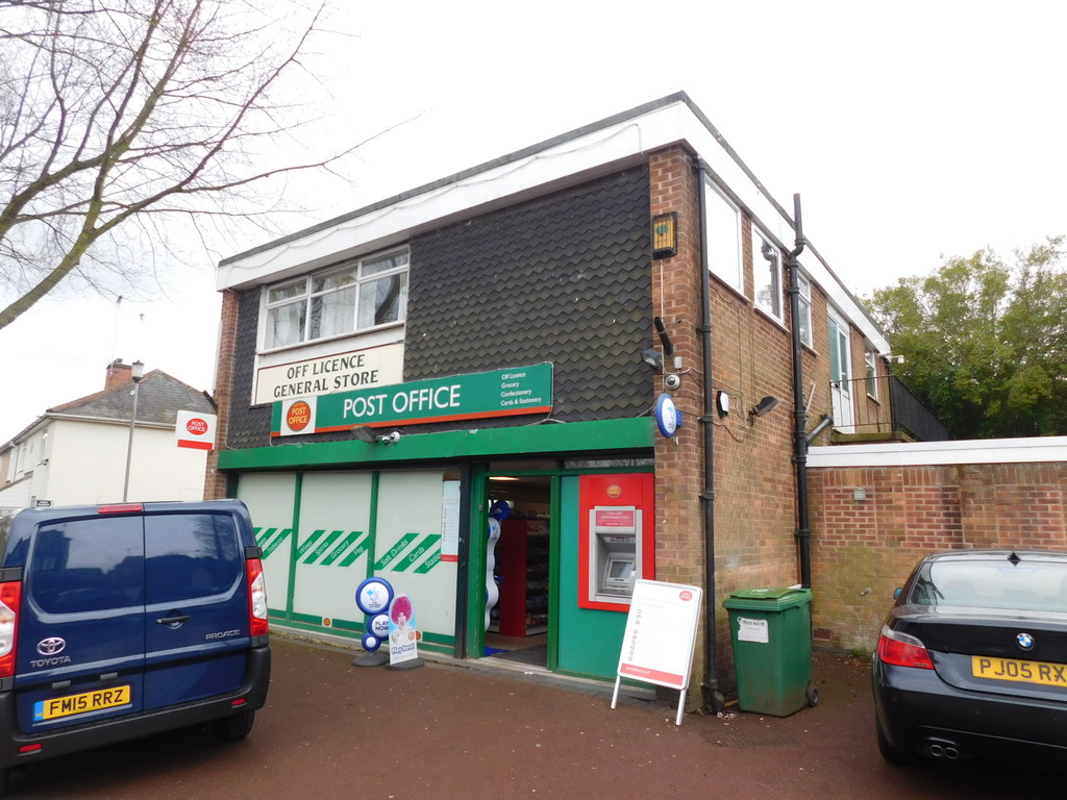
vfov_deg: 58.9
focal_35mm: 23
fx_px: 709
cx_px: 534
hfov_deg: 73.9
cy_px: 400
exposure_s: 1/320
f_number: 3
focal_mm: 4
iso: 125
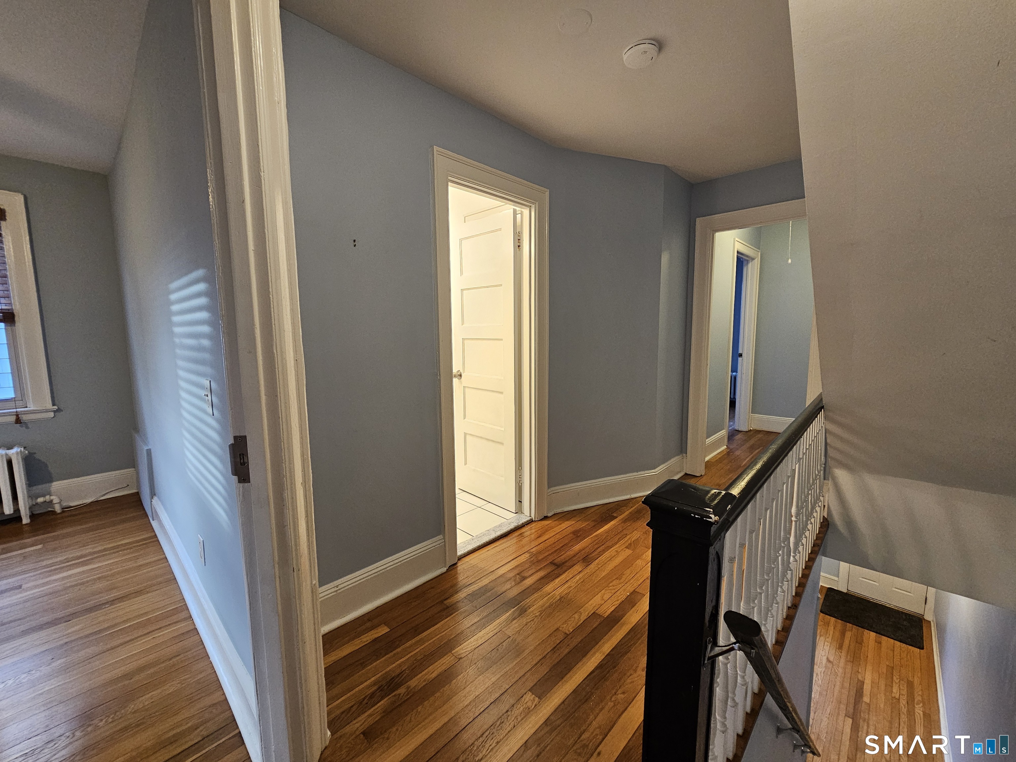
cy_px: 381
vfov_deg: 89.9
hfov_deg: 106.2
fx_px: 382
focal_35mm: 13
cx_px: 508
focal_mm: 2.2
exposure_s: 1/40
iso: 320
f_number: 2.2
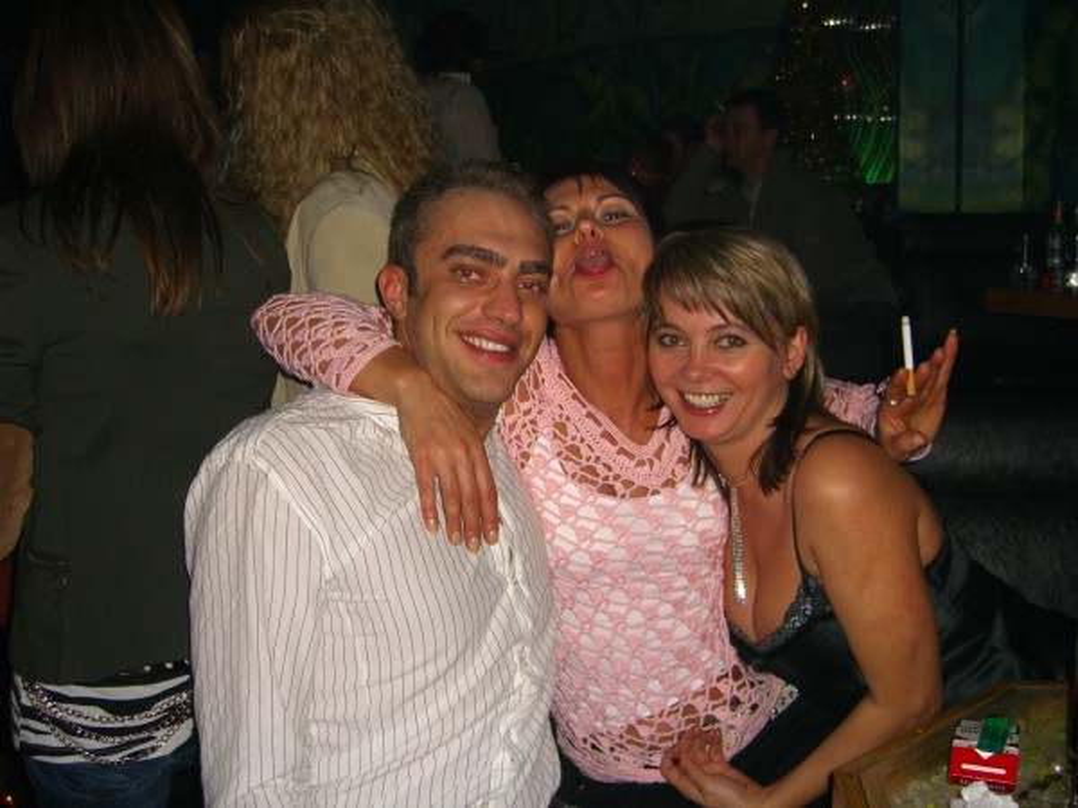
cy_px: 404
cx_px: 539
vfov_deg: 37.7
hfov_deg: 49.0
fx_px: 1183
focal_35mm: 38
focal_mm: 7.9
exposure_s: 1/60
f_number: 2.8
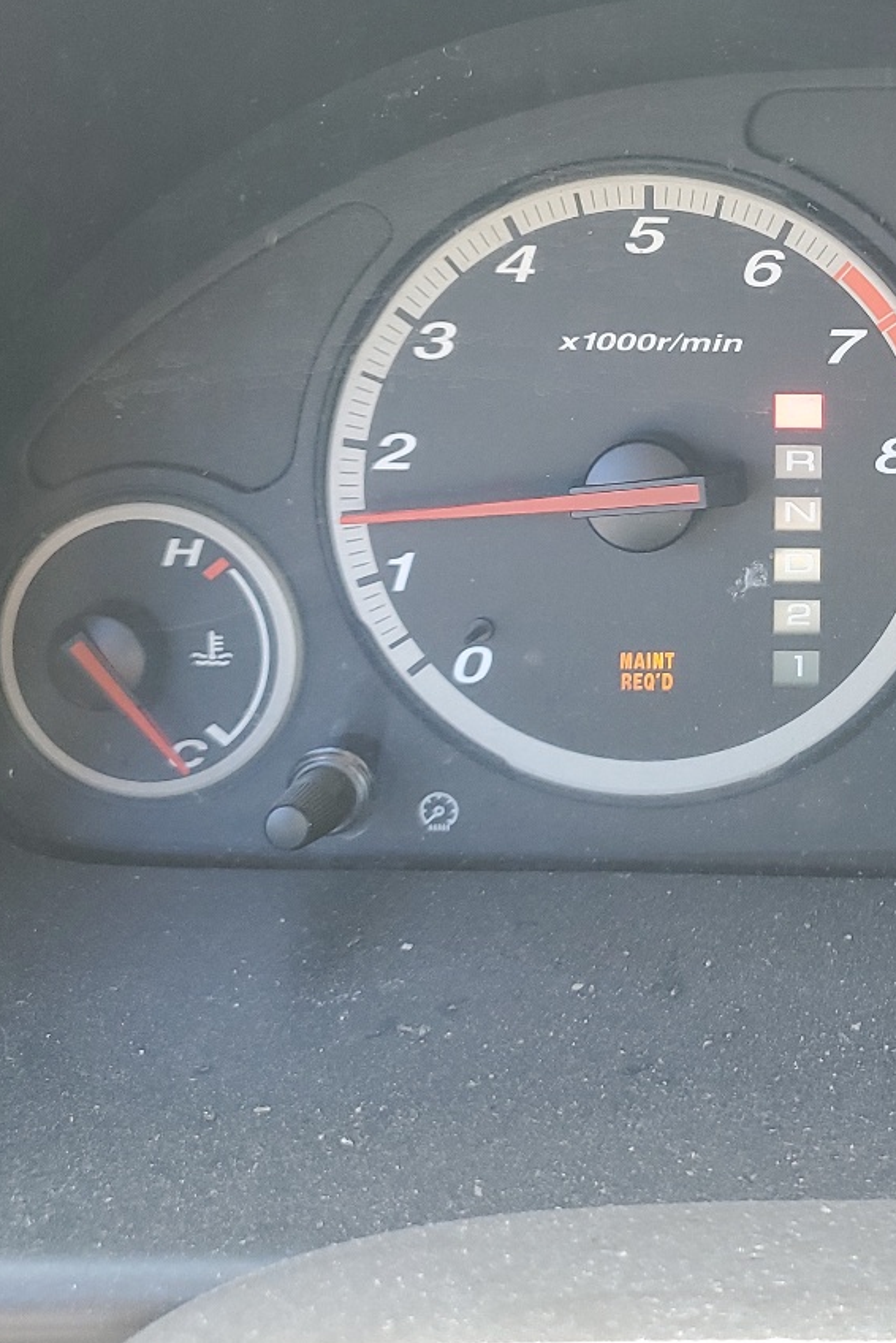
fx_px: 1902
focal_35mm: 51
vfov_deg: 38.3
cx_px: 994
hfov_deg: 24.6
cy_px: 426
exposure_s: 1/120
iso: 71
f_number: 1.5
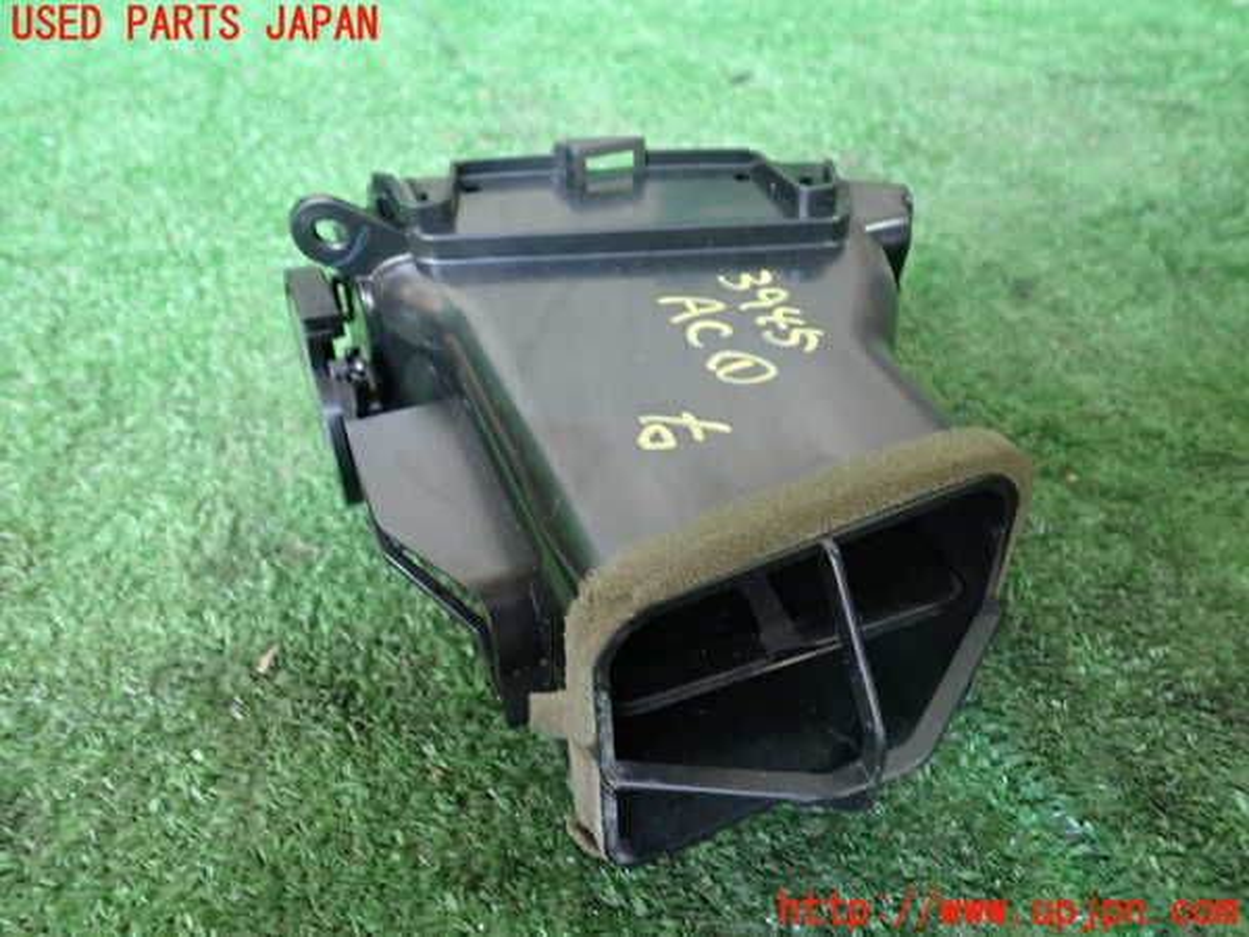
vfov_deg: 46.8
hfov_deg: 60.0
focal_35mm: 30
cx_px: 624
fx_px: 1082
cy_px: 468
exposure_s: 1/30
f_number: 2.3
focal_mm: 5.4
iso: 250
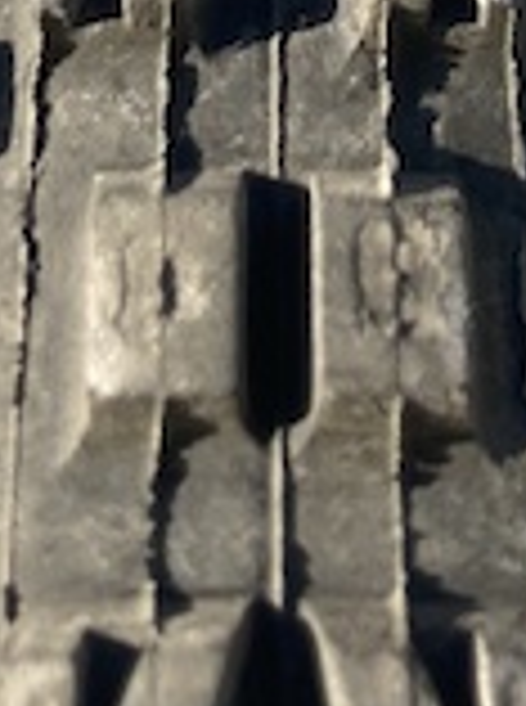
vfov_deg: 12.3
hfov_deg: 10.3
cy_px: -684
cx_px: 360
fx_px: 2909
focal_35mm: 143
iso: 20
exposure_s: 1/813
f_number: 1.8
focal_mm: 3.99
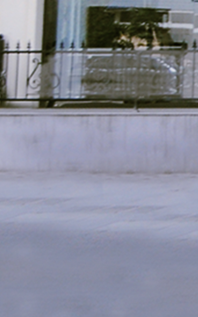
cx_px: 790
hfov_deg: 6.2
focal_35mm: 175
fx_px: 1512
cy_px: -104
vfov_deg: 11.6
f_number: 8
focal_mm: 22
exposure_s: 1/250
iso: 400
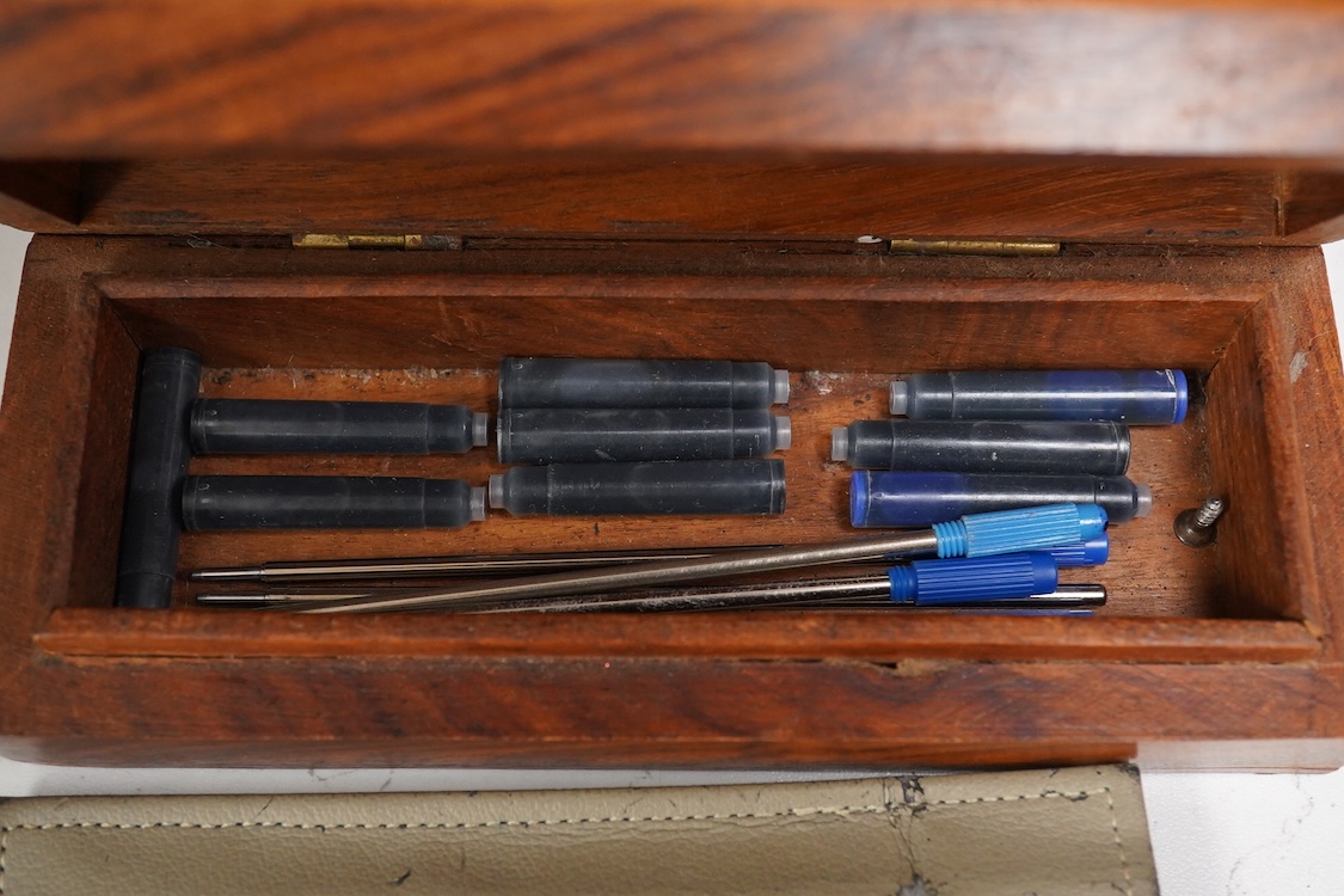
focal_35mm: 45
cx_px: 672
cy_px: 448
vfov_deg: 29.9
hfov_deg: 43.6
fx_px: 1680
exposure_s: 1/100
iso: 2500
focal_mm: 30
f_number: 9
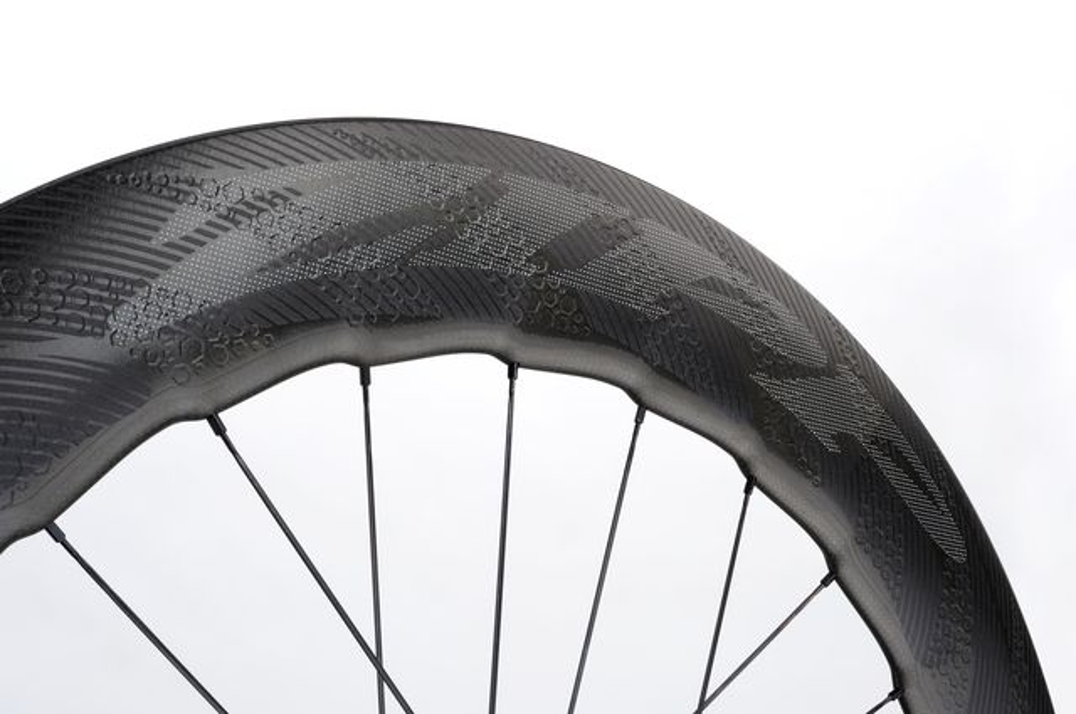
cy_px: 357
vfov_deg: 29.8
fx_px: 1343
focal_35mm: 45
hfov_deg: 43.7
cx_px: 538
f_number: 24
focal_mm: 45
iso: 125
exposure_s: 1/160
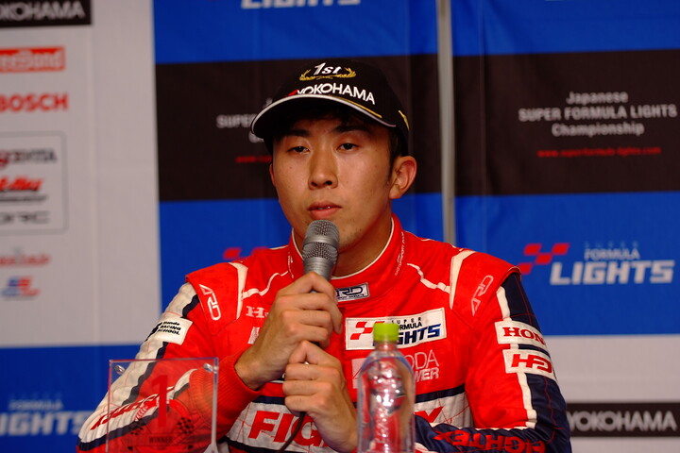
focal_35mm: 174
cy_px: 226
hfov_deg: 11.8
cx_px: 340
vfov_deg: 7.9
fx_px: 3286
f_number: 2.8
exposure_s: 1/250
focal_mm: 116
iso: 200
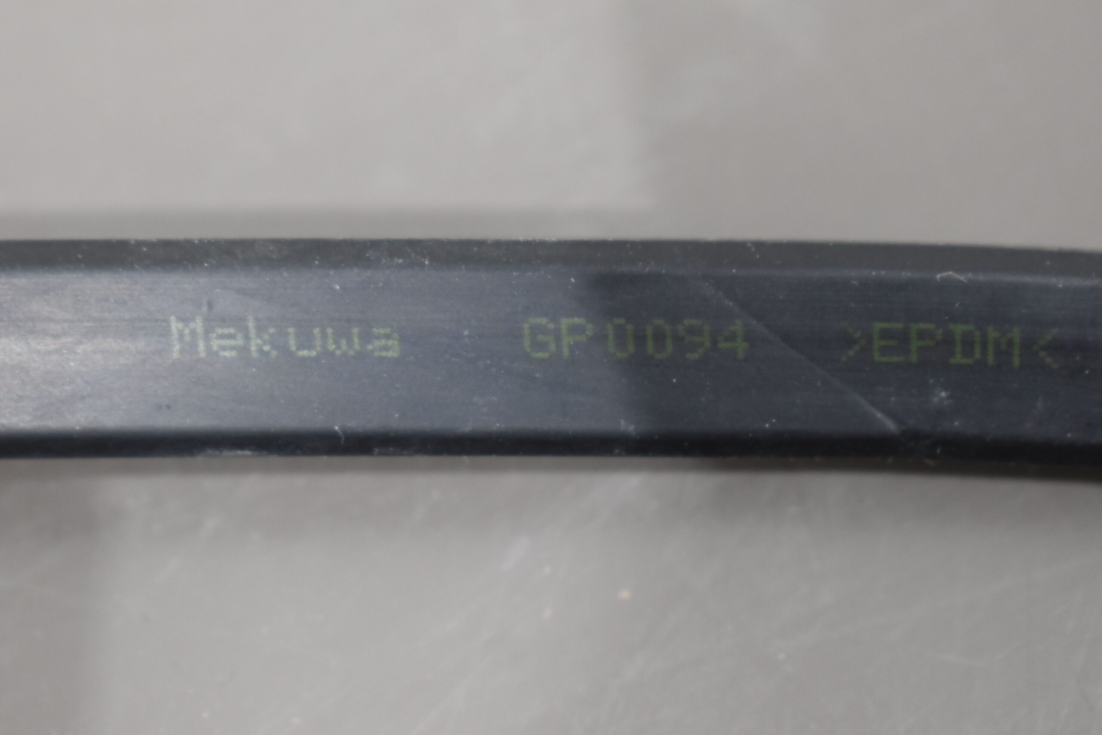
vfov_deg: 16.6
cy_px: 368
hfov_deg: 24.6
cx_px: 551
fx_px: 2525
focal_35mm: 82
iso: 1250
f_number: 5.6
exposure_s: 1/60
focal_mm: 55
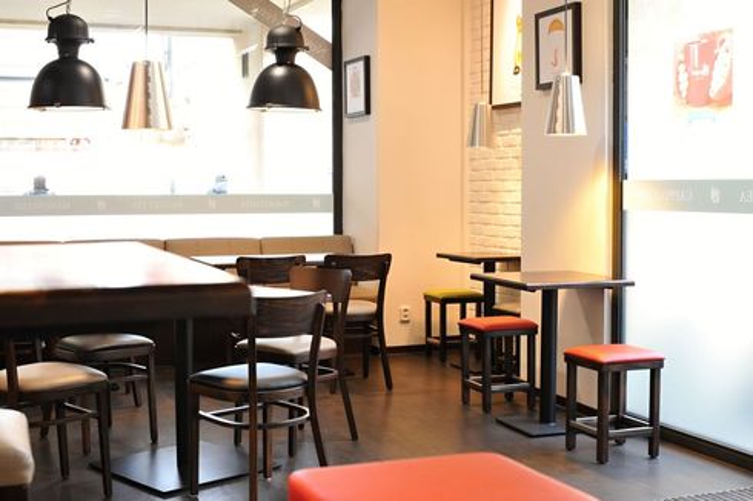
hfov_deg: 39.6
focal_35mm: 50
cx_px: 376
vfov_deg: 27.0
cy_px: 250
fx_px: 1045
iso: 200
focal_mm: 50
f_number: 8
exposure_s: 1/1.6
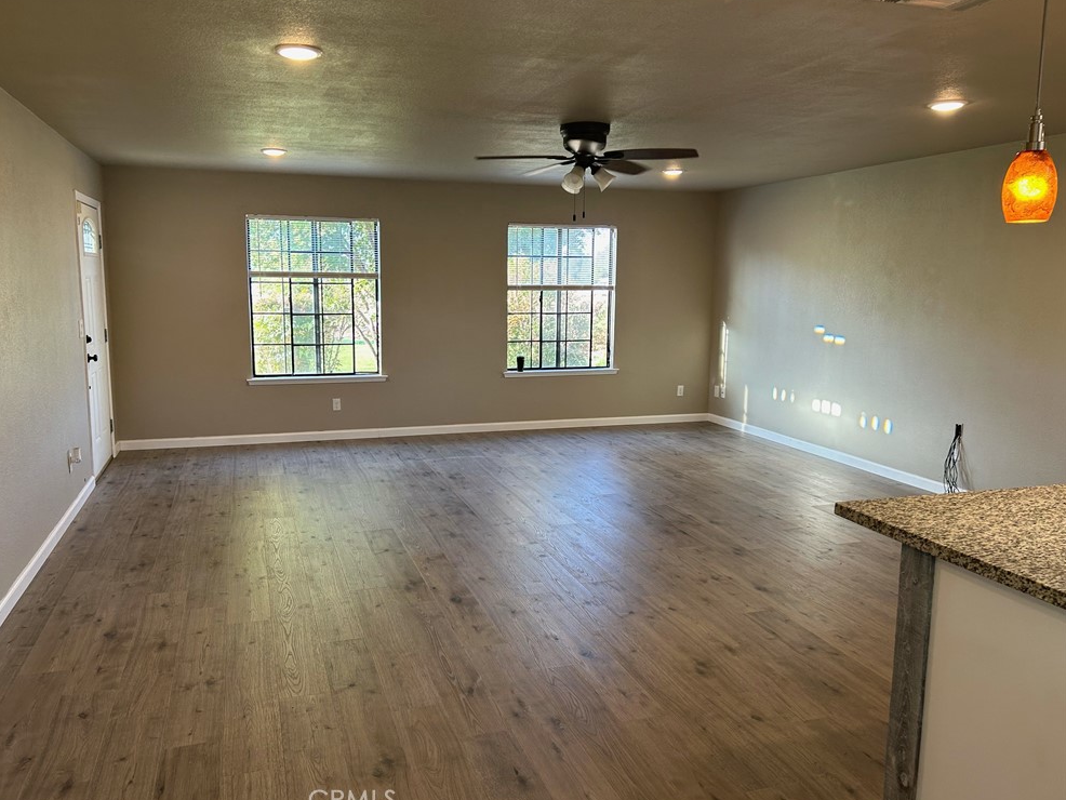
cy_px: 400
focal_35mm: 27
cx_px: 517
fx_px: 832
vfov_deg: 51.4
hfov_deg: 65.3
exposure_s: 1/60
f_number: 1.5
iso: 80
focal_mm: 5.7
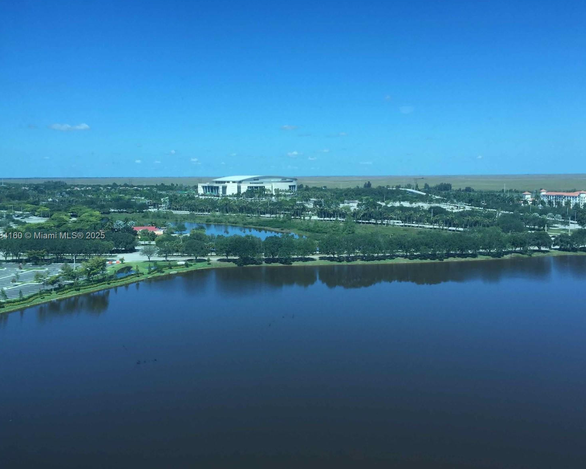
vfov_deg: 47.1
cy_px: 236
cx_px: 298
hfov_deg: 57.2
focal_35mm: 31
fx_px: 538
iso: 32
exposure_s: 1/824
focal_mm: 4.15
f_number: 2.2
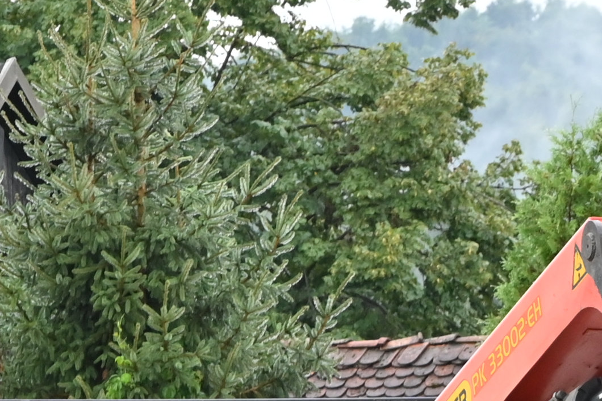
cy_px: 1041
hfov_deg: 2.5
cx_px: 1131
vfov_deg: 1.7
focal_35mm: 827
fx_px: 13824
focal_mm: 145
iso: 1000
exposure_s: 1/160
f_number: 9
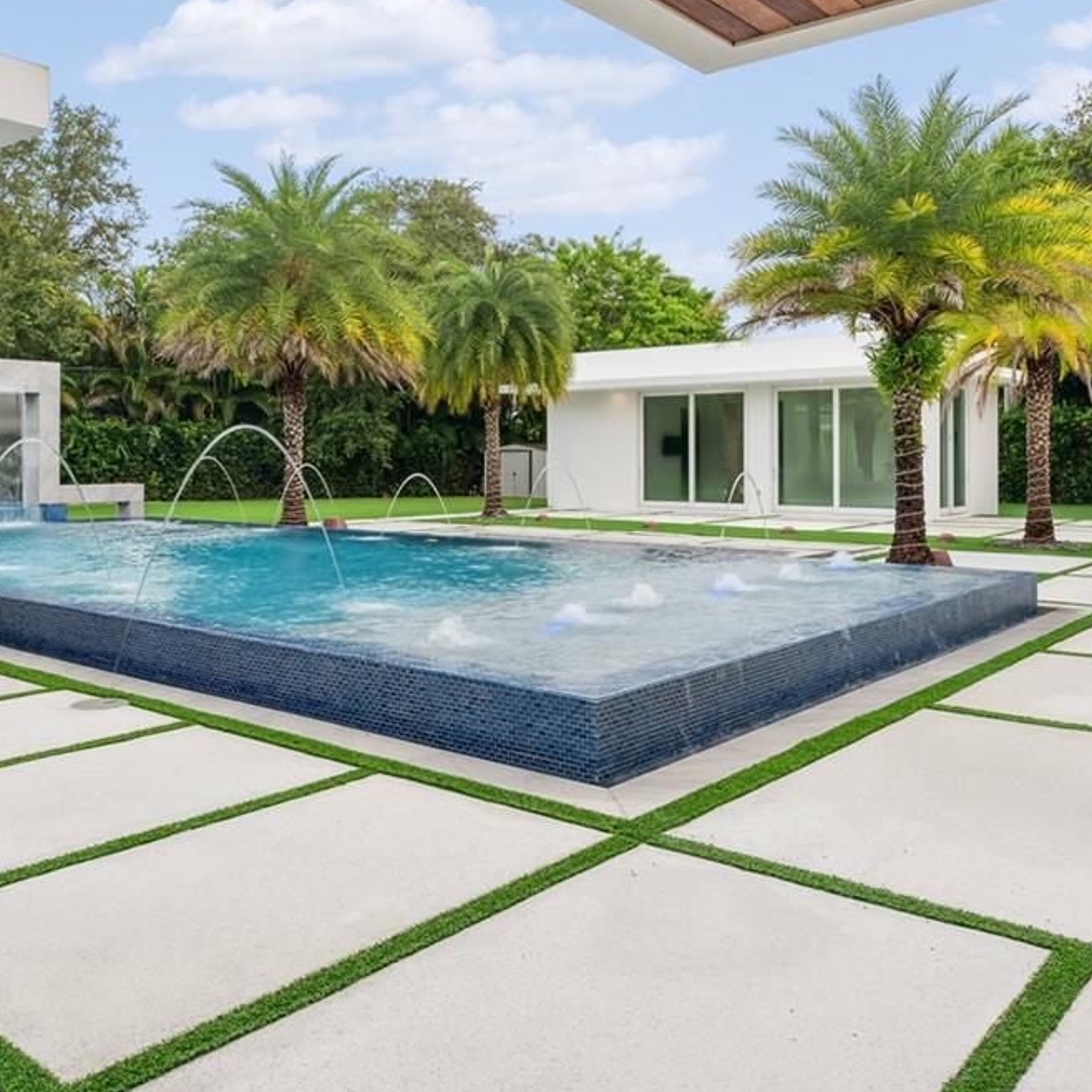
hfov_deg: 52.0
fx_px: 1114
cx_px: 453
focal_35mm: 31
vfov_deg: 51.9
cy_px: 440
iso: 200
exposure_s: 1/40
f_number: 9
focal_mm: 15.1
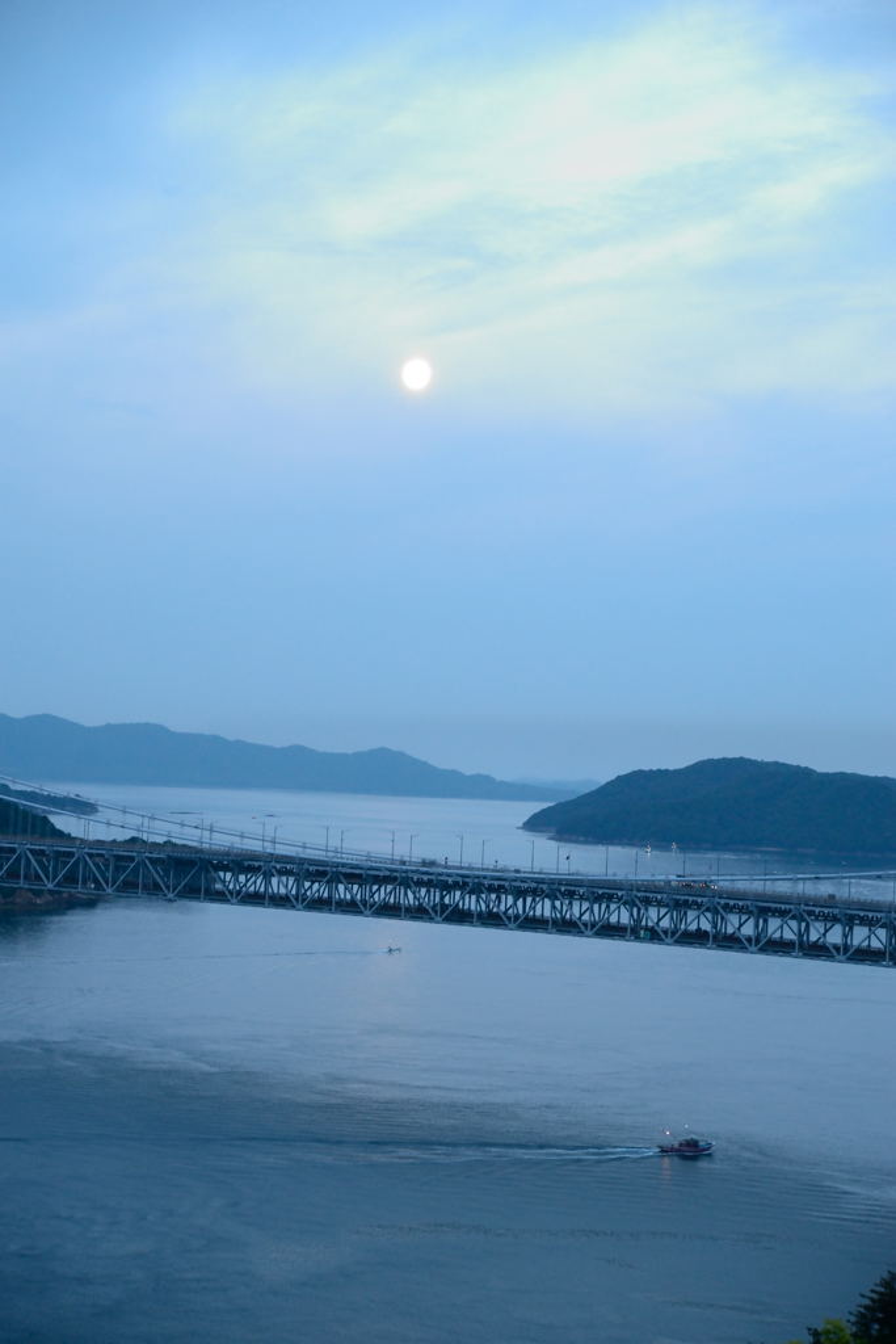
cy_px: 672
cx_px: 448
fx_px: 2799
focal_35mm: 75
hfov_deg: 18.2
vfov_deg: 27.0
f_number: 4
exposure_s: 1/80
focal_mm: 75
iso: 5000
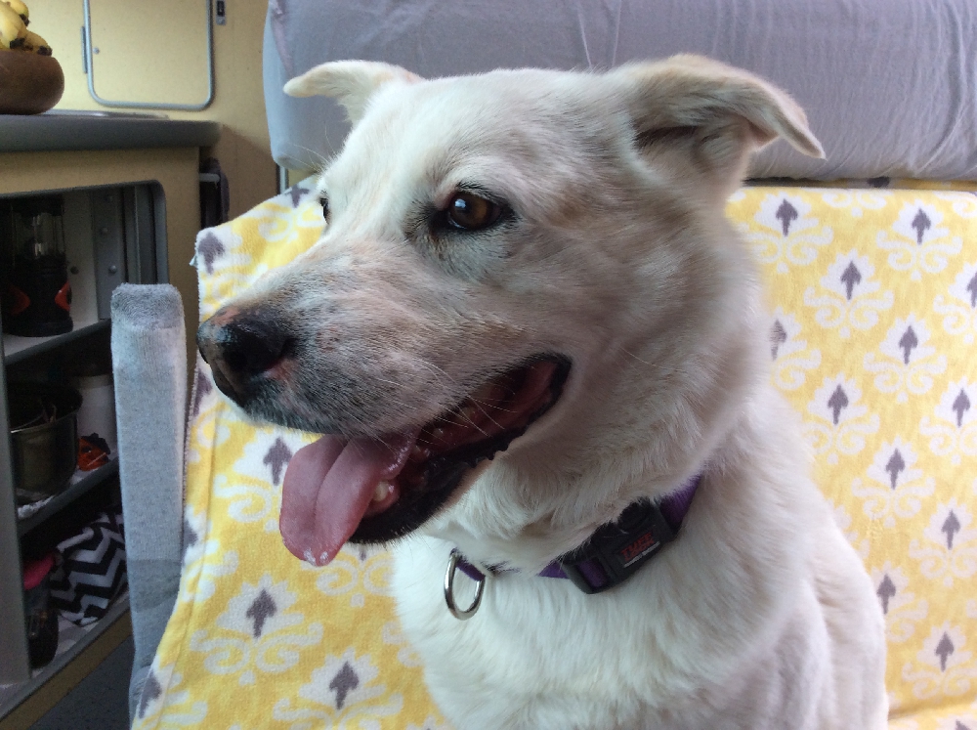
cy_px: 365
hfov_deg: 56.9
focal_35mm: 32
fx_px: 902
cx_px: 488
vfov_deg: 44.1
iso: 40
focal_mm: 3.3
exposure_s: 1/60
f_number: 2.4
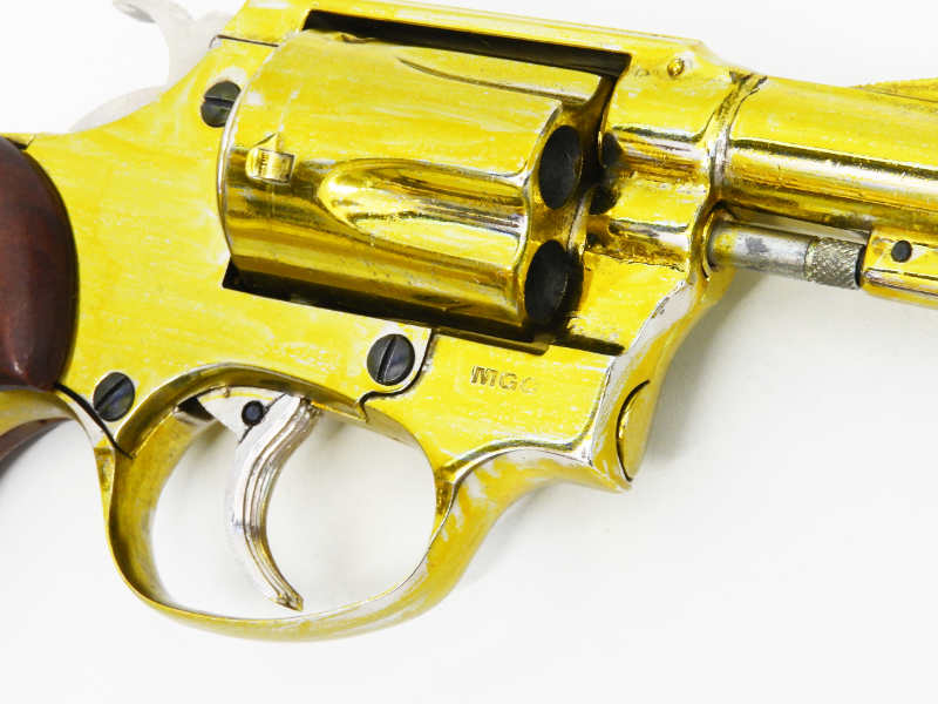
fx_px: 2845
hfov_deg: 18.7
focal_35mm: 105
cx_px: 469
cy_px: 352
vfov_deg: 14.1
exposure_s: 1/20
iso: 200
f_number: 7.6
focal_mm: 18.8
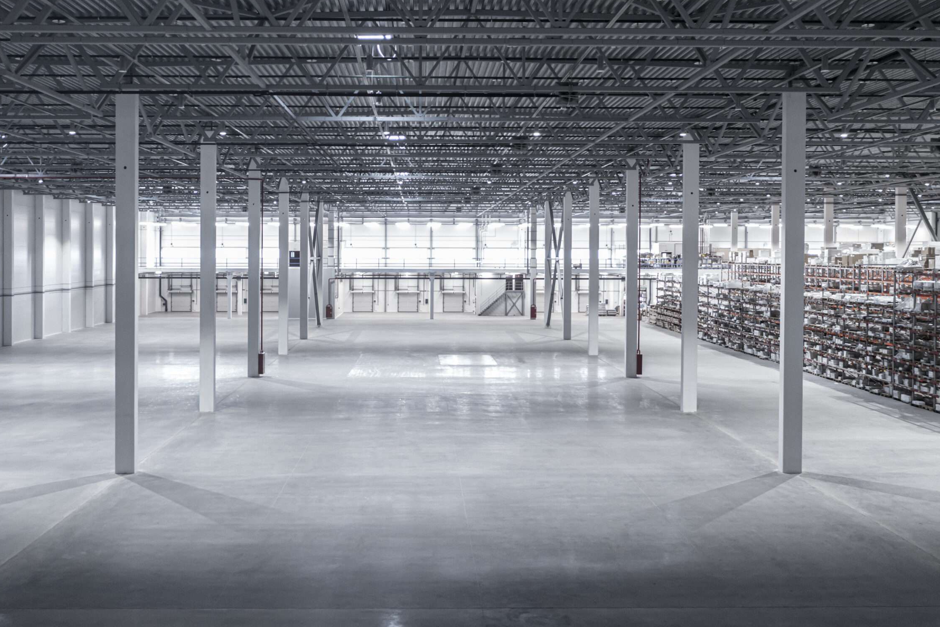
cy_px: 347
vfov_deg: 41.1
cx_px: 439
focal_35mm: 32
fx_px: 836
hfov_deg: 58.7
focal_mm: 10.26
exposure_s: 1/15
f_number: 2.8
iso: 500
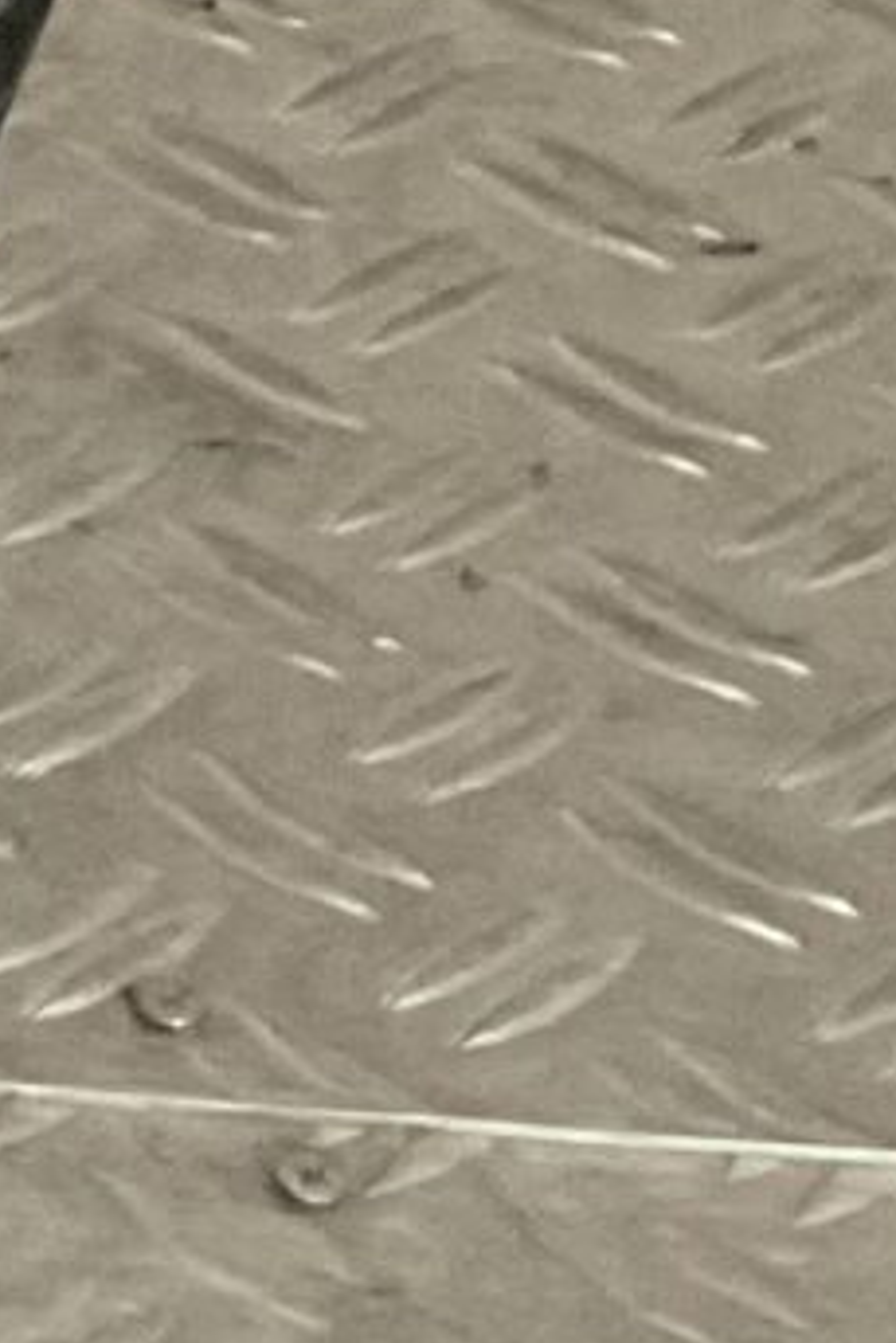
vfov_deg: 8.9
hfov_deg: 5.1
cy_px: -807
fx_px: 8391
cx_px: -3244
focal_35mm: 225
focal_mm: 3
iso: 160
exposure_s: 1/50
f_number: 1.8
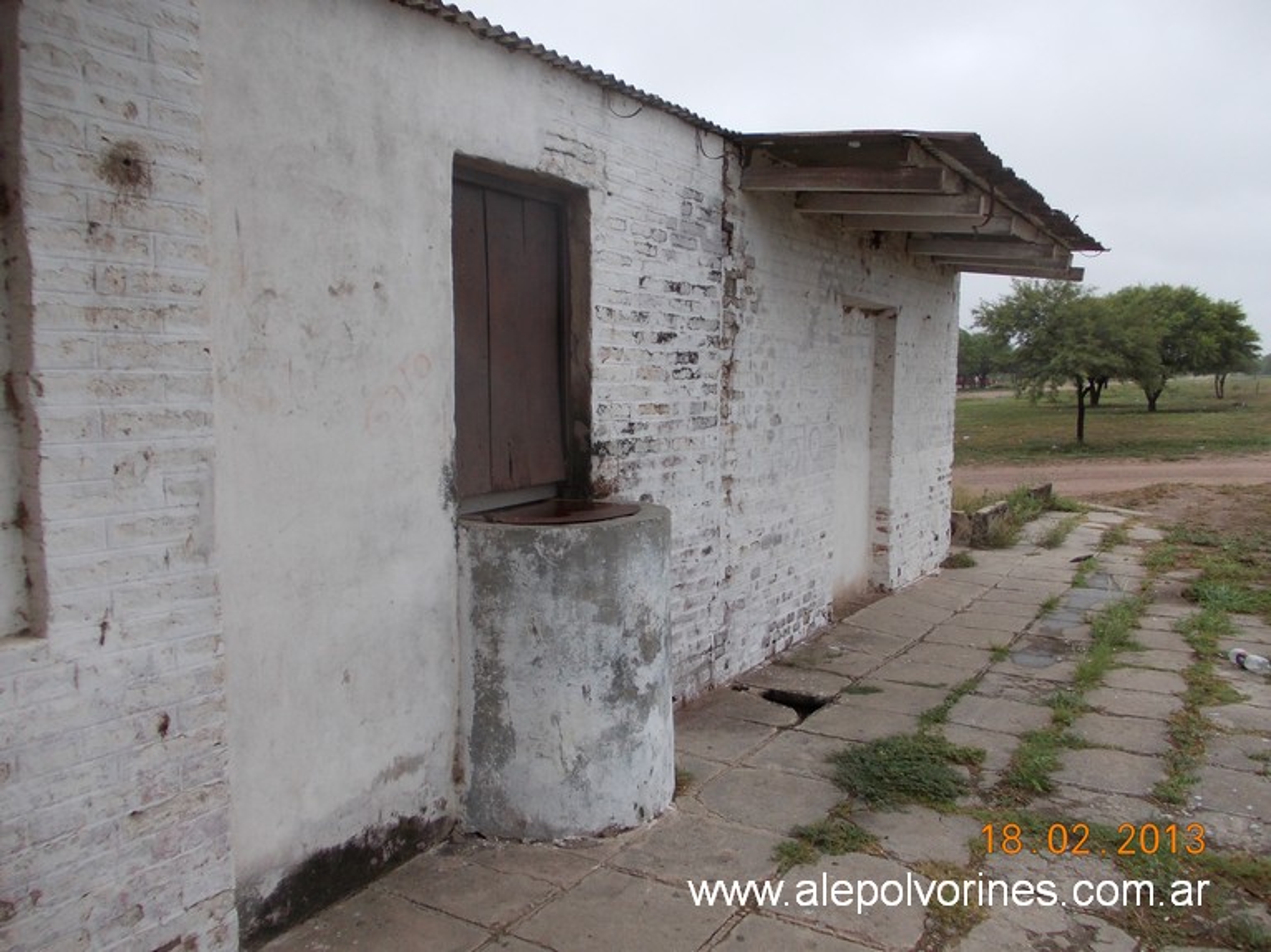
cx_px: 636
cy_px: 476
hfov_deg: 63.5
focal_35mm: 28
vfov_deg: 49.7
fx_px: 1028
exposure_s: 1/320
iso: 80
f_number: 2.7
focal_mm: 4
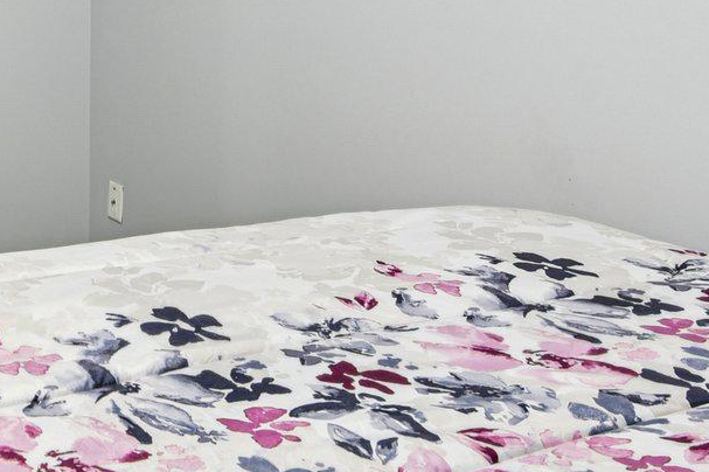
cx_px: -58
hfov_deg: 32.7
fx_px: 1063
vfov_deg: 23.0
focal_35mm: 54
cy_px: -94
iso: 400
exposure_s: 1/6
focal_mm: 16
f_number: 8
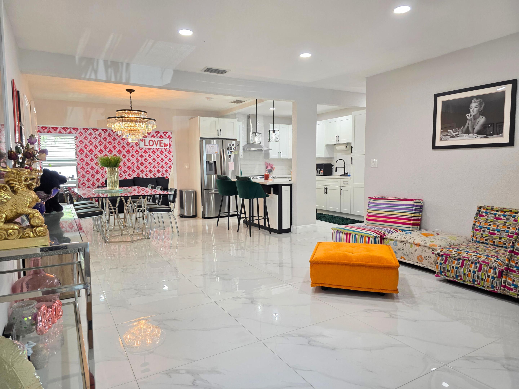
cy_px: 194
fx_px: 345
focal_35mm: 23
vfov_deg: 58.9
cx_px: 260
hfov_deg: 73.9
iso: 200
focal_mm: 6.3
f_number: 1.7
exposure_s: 1/120
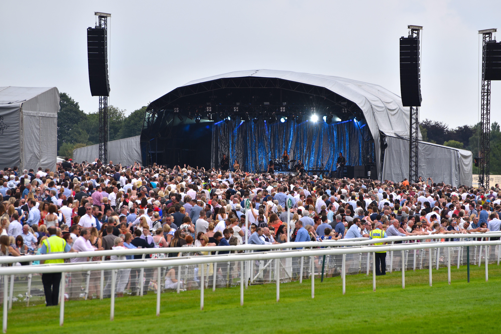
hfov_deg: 7.9
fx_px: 3620
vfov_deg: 5.3
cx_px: 250
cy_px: 167
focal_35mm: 260
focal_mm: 260
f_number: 7.1
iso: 450
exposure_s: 1/1000
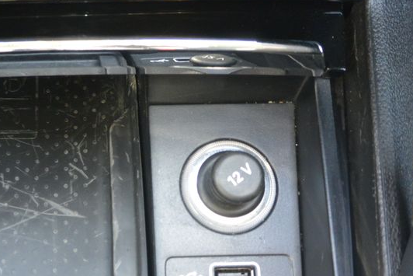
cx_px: 89
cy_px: 207
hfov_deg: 37.0
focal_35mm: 52
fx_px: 597
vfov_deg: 25.7
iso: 560
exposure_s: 1/60
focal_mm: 10
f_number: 3.5
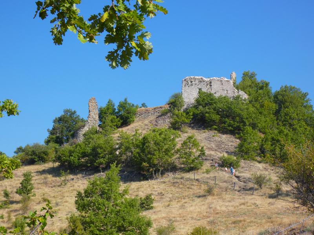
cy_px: 118
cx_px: 157
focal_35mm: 79
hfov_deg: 24.7
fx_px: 717
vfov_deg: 18.7
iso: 80
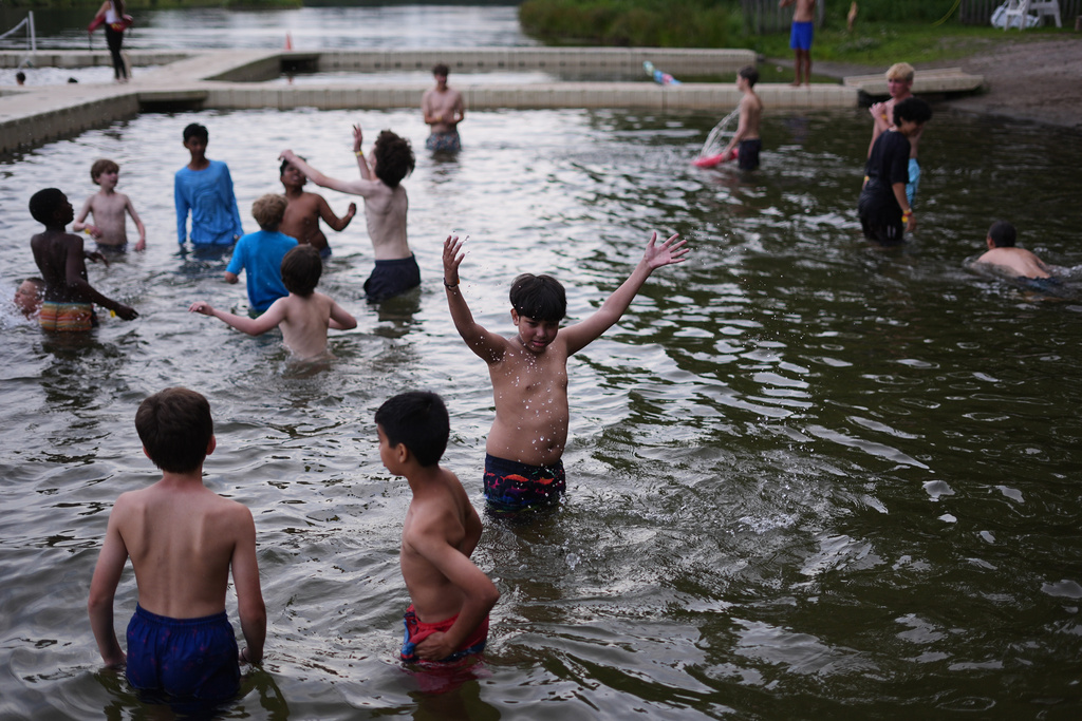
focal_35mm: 50
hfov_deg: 39.6
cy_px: 360
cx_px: 541
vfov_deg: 27.0
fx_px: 1503
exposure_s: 1/1000
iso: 250
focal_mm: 50
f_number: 1.8
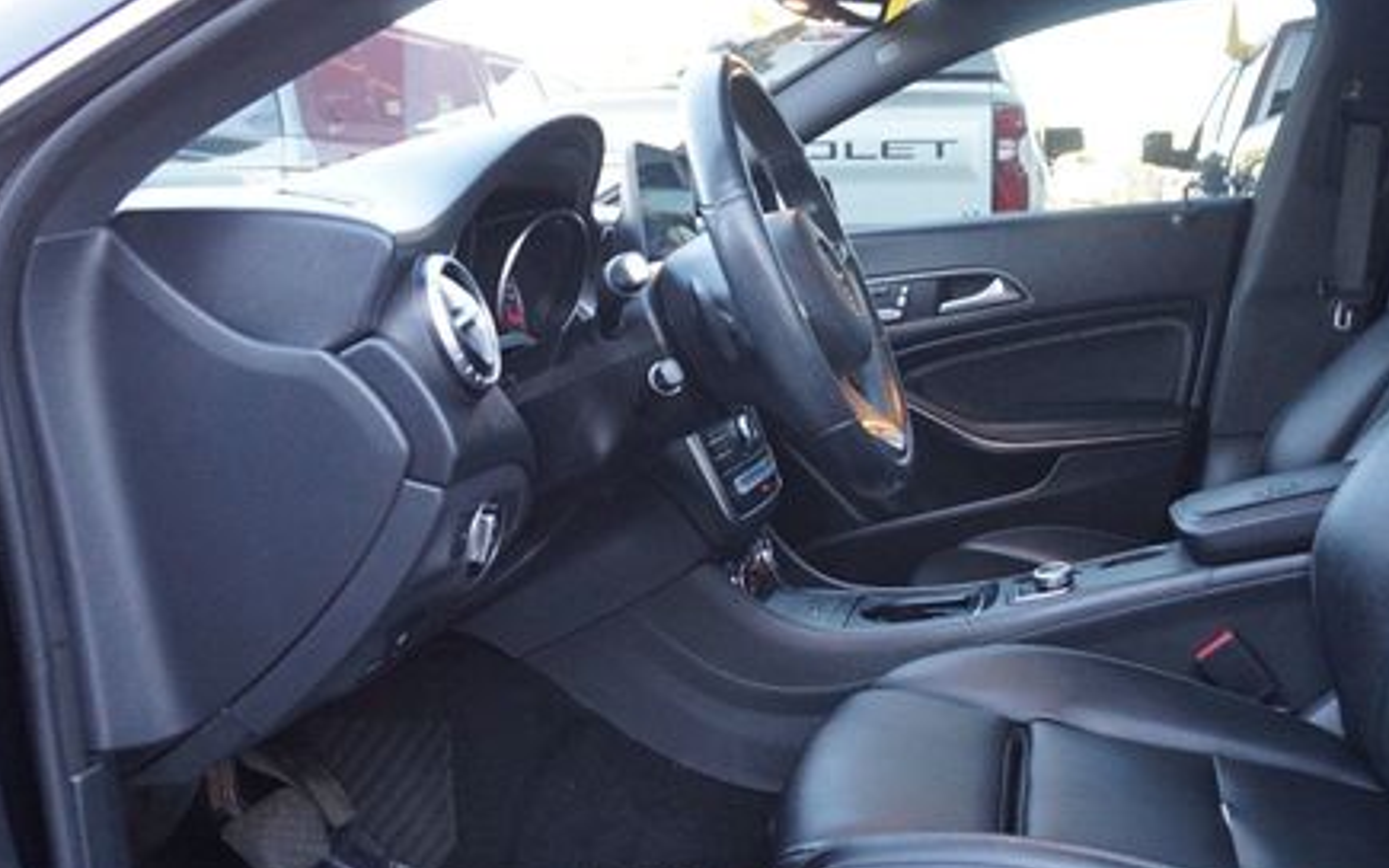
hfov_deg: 53.1
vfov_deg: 35.3
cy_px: 469
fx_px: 1363
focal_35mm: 36
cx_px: 907
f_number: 4
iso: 1250
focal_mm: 16
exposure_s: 1/160
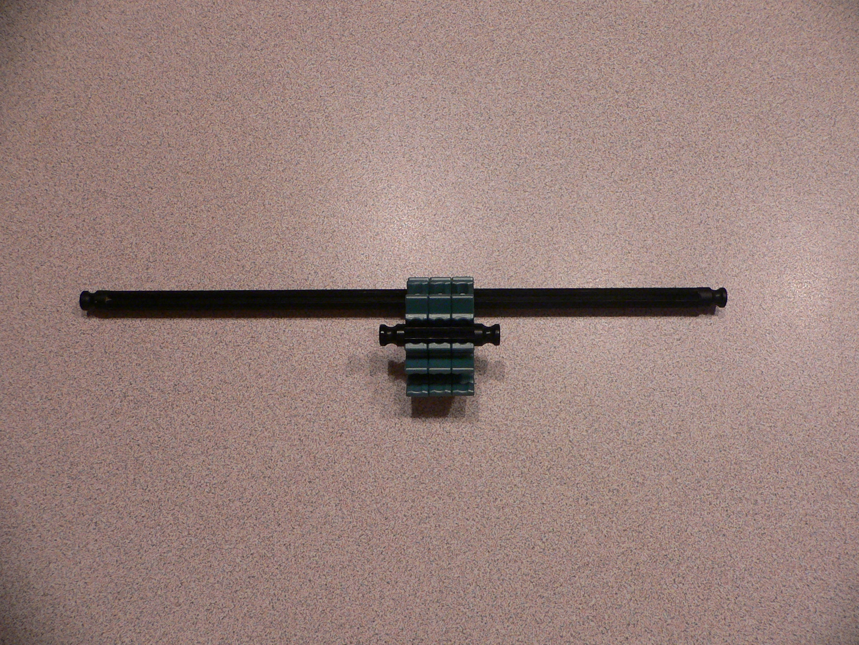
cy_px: 322
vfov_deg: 40.7
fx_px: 869
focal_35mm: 35
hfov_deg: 52.6
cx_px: 430
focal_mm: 4.6
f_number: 2.8
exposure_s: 1/40
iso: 200
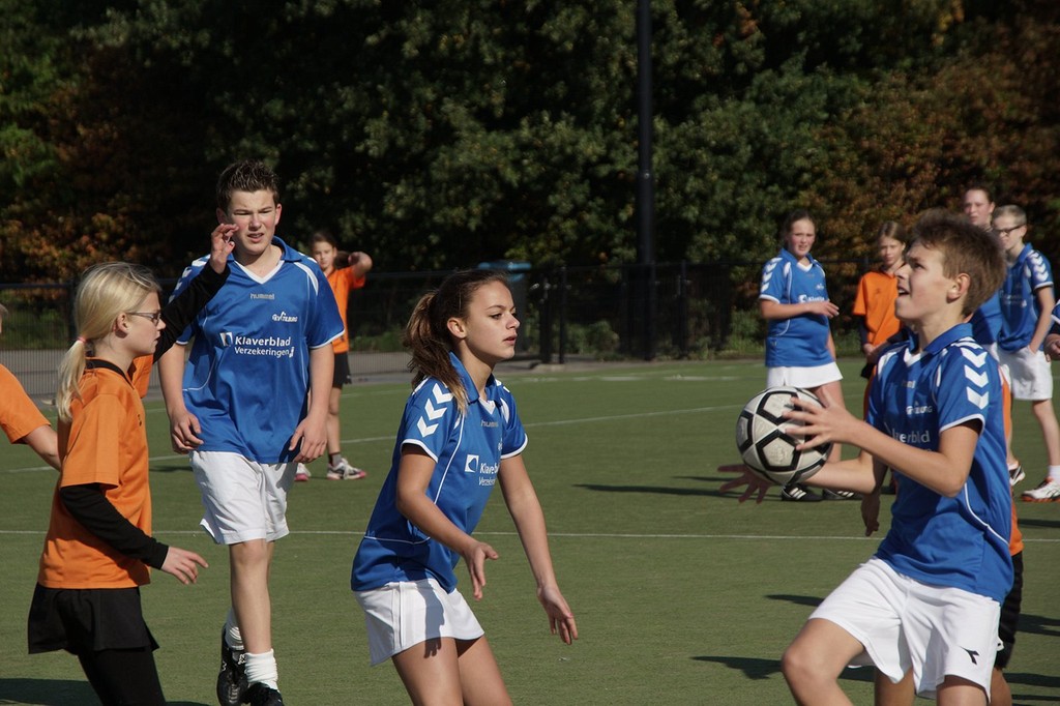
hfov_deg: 9.8
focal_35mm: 210
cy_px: 353
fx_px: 6181
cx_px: 530
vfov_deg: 6.5
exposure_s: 1/500
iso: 100
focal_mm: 140
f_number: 9
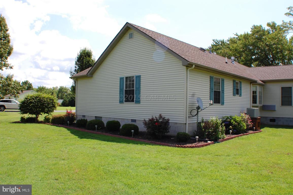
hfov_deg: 53.2
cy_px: 98
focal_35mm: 36
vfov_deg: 36.8
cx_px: 146
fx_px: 293
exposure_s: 1/250
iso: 200
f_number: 8
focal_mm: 24
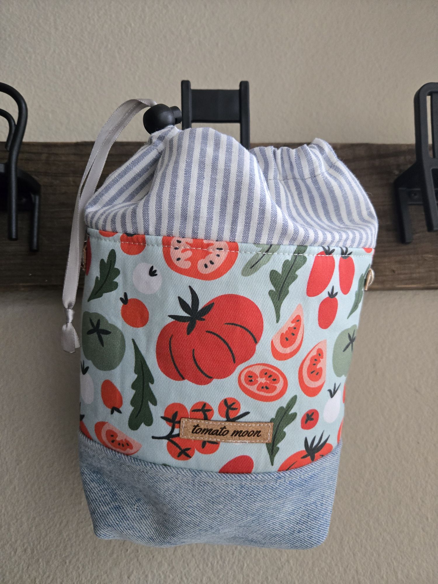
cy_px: 292
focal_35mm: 23
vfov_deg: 73.9
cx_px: 219
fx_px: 388
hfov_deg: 58.9
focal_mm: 5.4
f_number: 1.8
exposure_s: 1/120
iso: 800
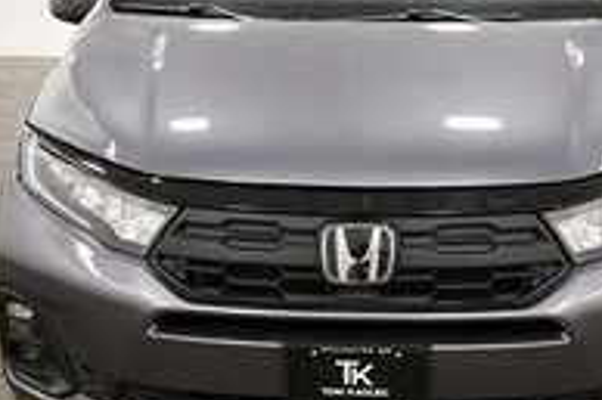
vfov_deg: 21.8
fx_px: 1036
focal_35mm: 62
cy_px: 163
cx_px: 363
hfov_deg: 32.3
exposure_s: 1/125
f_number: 5.6
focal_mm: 20
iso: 1250
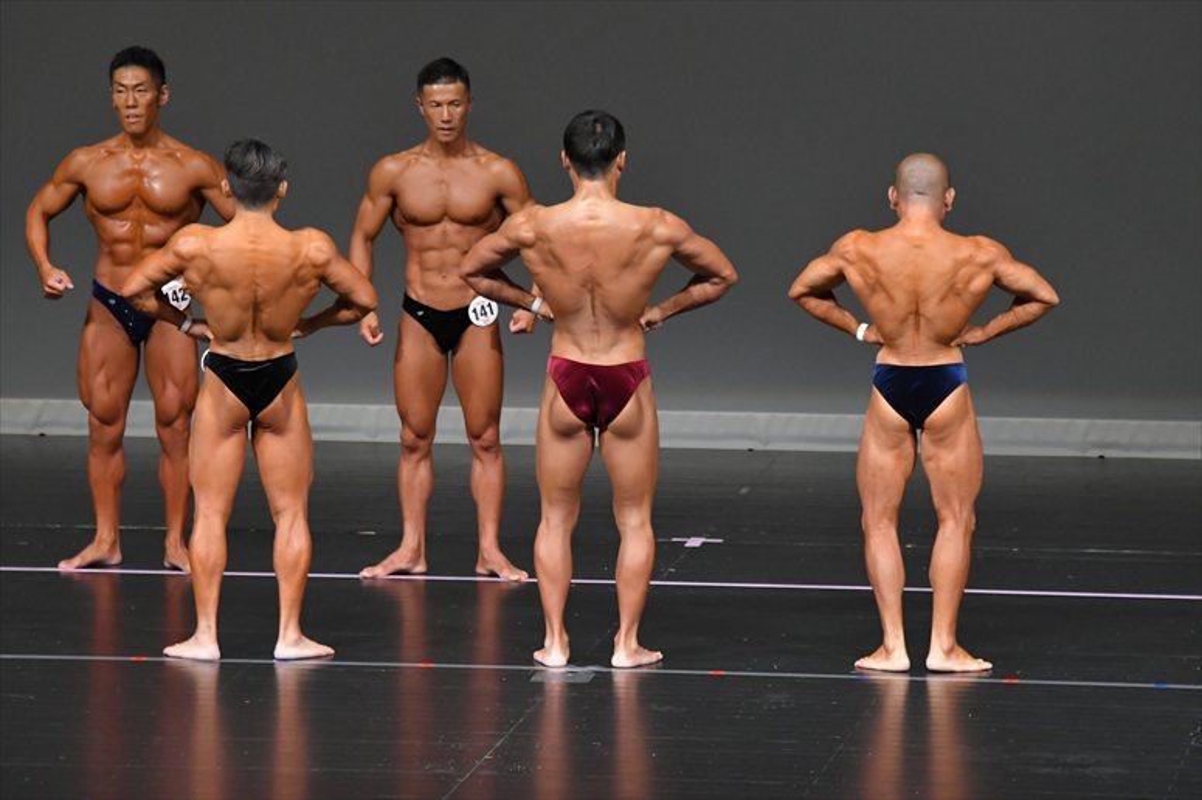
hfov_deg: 7.2
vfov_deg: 4.8
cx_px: 601
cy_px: 400
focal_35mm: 285
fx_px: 9511
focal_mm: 190
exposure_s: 1/400
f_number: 5.6
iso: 4000
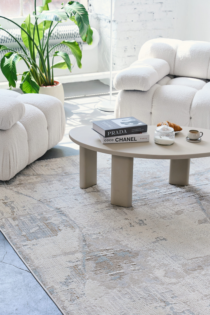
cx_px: 105
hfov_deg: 20.1
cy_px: 158
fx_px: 591
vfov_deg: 29.8
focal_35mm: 68
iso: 640
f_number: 7.1
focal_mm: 67.6
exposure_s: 1/160
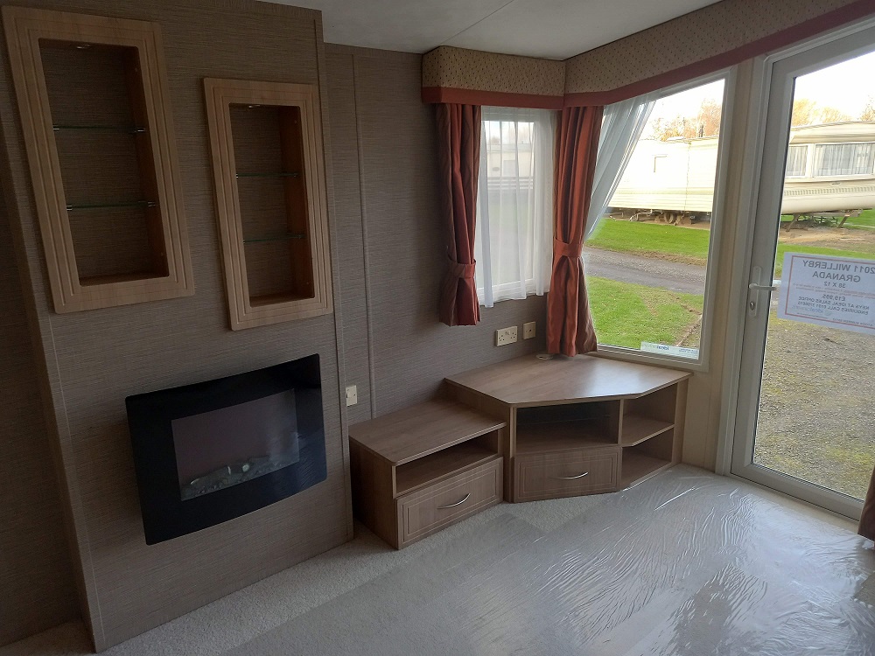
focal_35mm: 25
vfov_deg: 54.9
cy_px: 328
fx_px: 632
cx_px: 438
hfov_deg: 69.4
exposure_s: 1/60
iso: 125
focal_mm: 4.6
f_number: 2
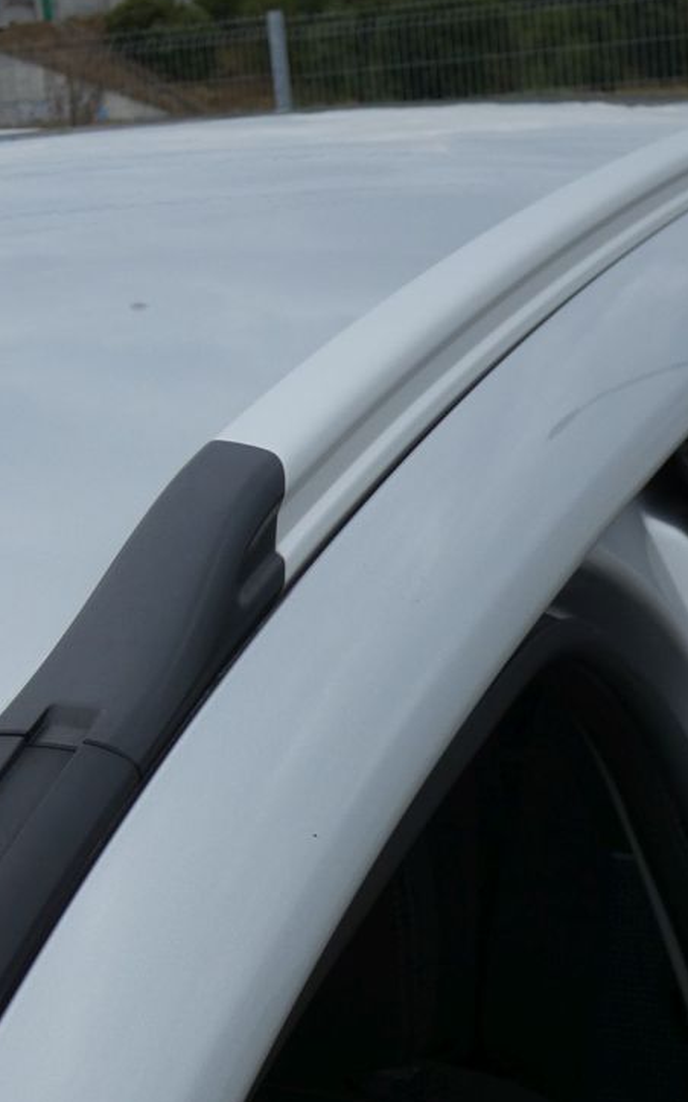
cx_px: 426
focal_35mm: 69
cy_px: 539
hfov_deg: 18.8
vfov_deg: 29.8
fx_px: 2072
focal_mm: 8.2
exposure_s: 1/640
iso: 80
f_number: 3.8
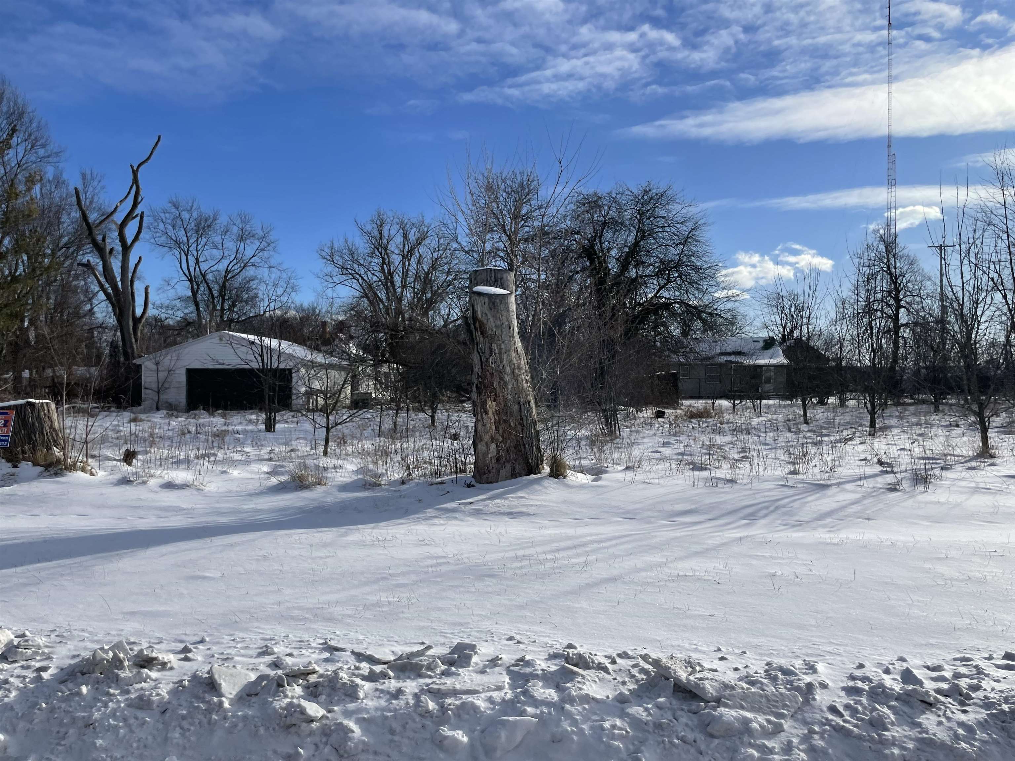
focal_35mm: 26
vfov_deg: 53.1
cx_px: 508
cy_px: 380
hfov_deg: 67.3
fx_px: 762
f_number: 1.6
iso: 32
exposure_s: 1/7299
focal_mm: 4.2
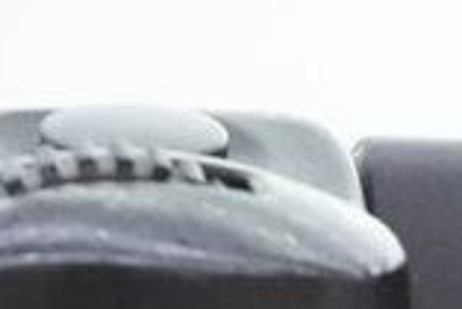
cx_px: 818
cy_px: 693
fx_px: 3776
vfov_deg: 4.6
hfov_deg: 6.8
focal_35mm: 294
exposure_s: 1/50
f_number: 8
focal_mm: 30
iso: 6400
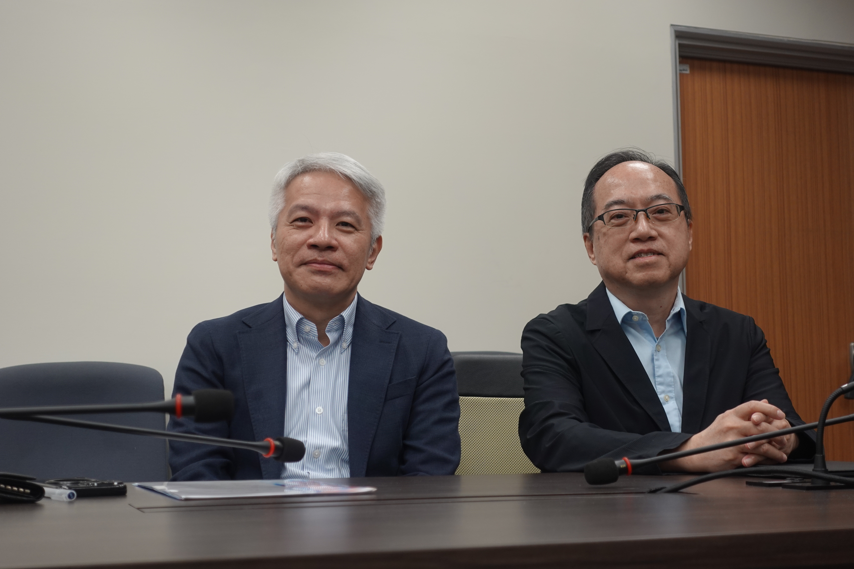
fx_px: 1305
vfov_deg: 24.6
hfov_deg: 36.2
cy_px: 284
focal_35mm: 55
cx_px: 427
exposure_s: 1/60
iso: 200
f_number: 2.8
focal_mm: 20.05
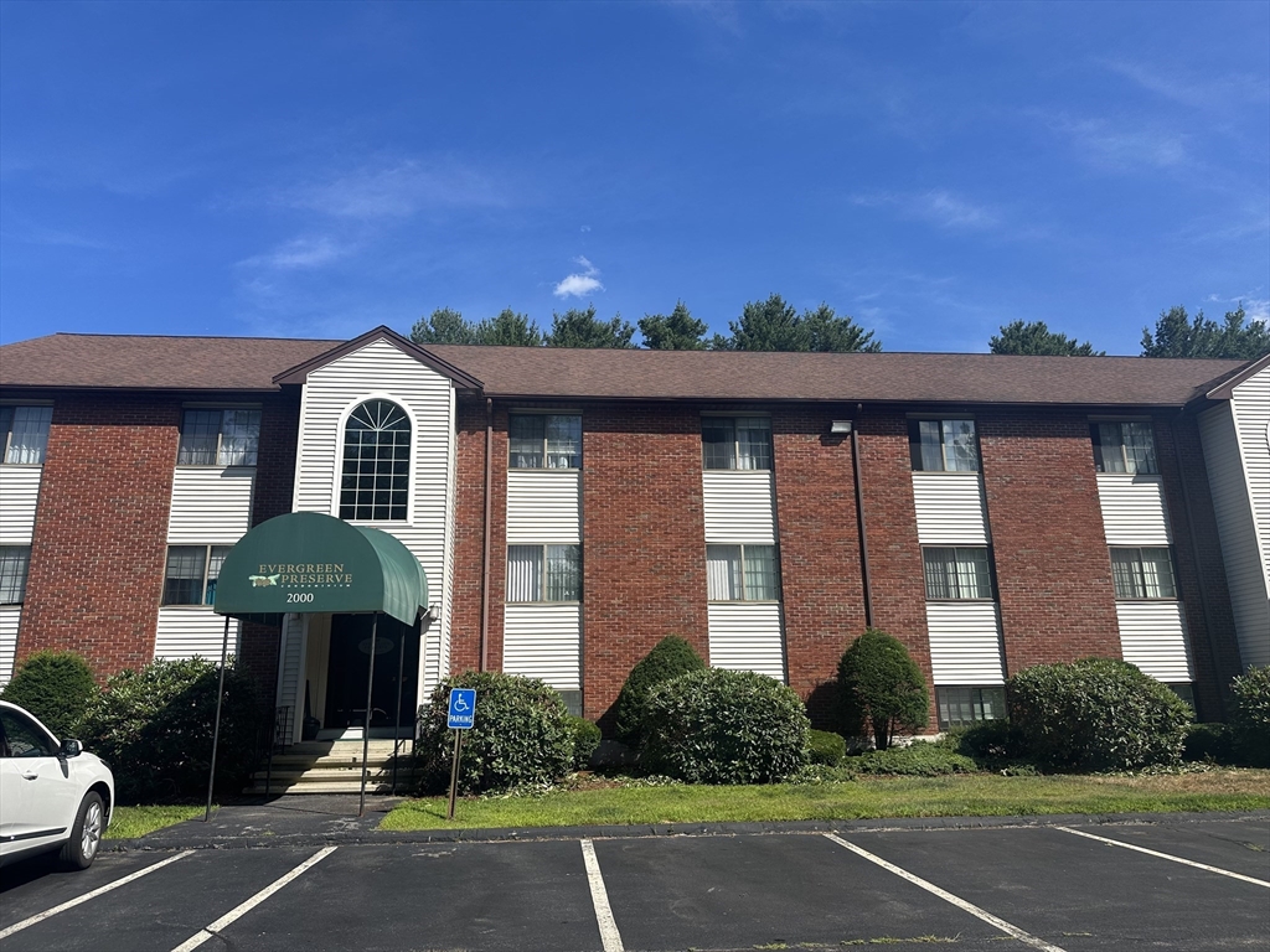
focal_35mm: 24
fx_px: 881
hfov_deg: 71.6
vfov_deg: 56.8
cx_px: 635
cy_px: 476
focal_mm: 6.86
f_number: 1.78
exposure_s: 1/4184
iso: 80
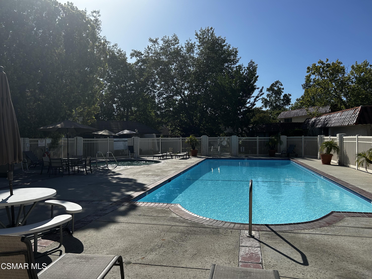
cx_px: 186
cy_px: 140
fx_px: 279
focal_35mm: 26
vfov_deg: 53.1
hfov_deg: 67.3
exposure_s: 1/5882
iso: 50
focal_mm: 5.7
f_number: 1.5
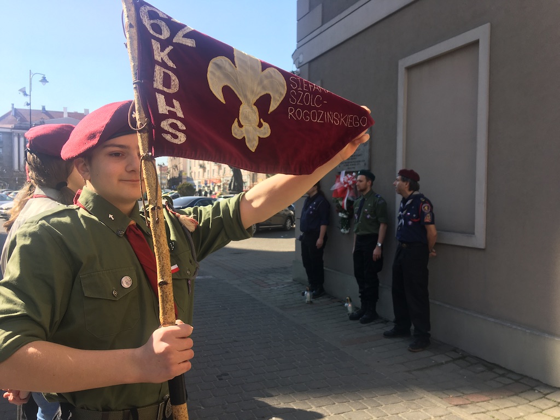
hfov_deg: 61.7
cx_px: 280
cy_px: 210
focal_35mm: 29
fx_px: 469
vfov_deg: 48.2
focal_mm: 4.15
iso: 25
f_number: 2.2
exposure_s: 1/481
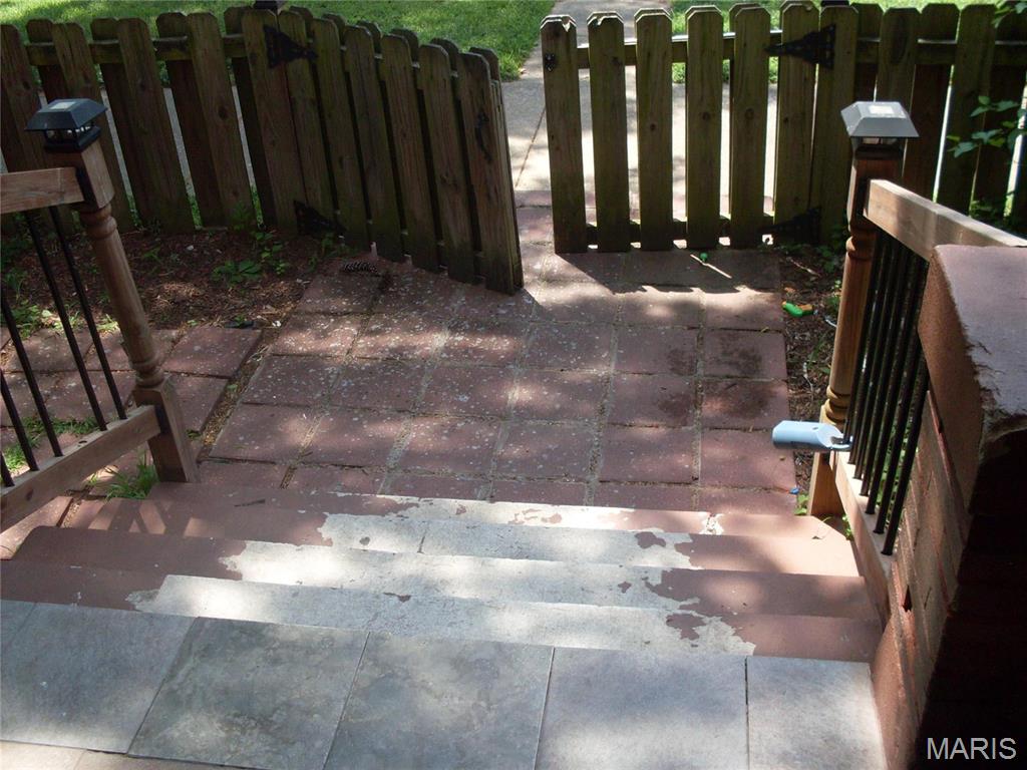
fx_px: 1127
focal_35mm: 38
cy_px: 385
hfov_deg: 49.0
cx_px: 514
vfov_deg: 37.7
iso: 80
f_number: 2.8
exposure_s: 1/350
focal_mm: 6.3
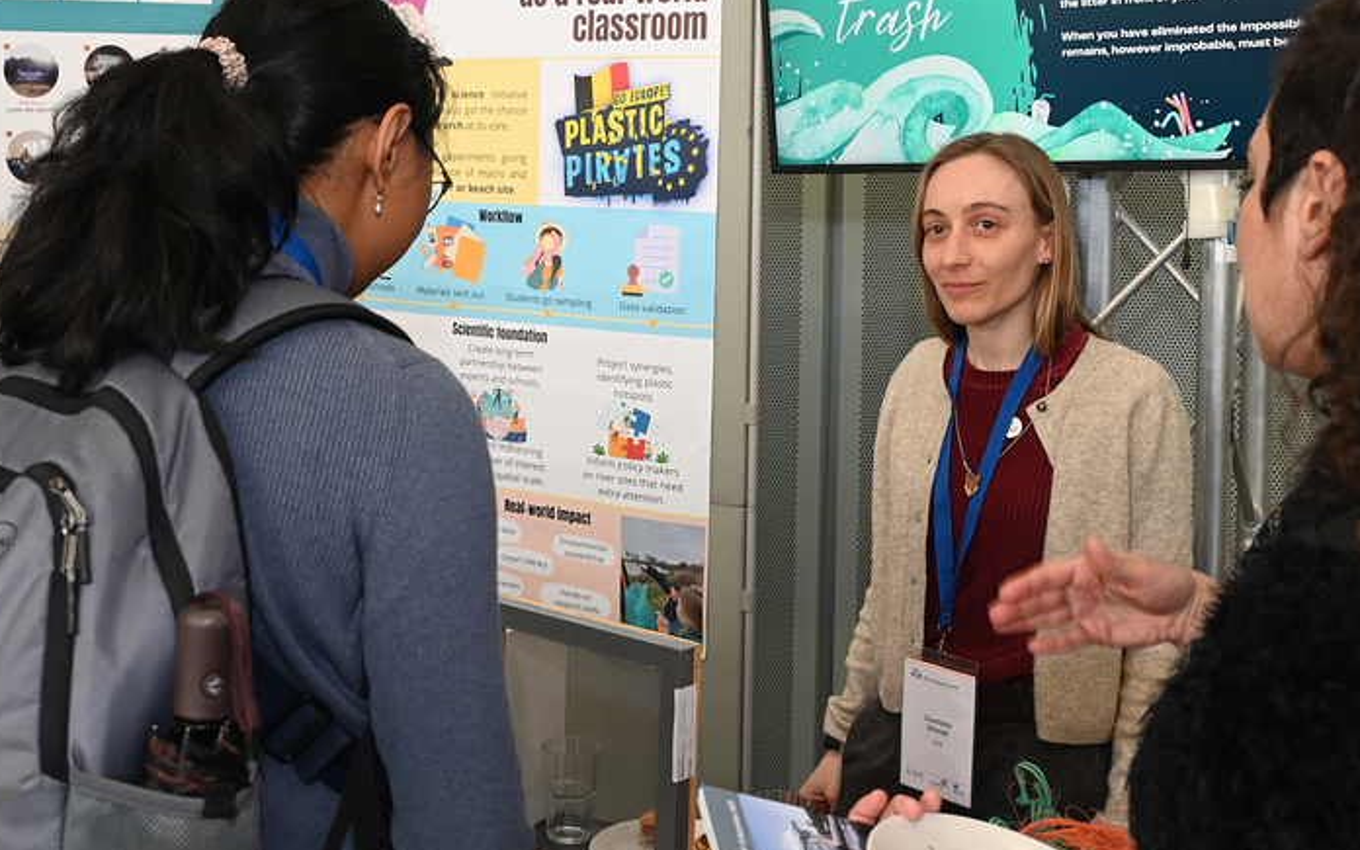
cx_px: 557
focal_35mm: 50
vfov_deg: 25.8
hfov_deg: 40.3
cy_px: 284
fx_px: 1845
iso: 1600
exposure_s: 1/125
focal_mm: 31.5
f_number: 5.6
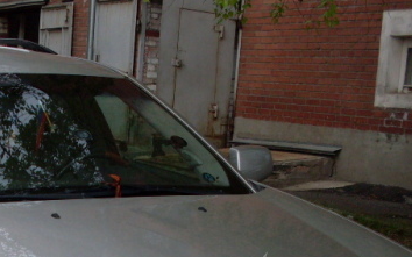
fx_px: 1021
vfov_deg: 13.9
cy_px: 316
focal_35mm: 91
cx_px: 12
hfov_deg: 22.1
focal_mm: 6.3
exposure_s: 1/500
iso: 80
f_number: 2.8
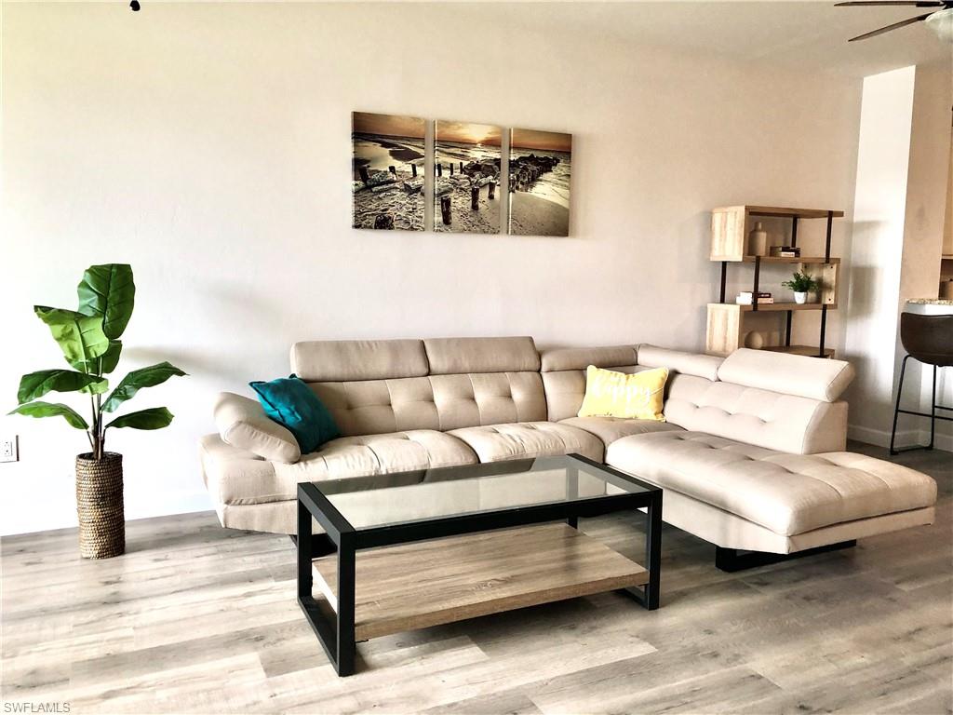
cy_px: 358
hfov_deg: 63.4
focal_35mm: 28
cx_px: 476
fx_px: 771
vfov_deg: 49.7
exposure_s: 1/24
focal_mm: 3.99
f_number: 1.8
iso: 40
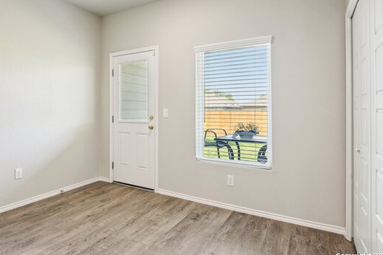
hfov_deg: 78.0
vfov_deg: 57.0
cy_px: 113
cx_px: 160
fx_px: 234
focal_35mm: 22
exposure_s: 1/20
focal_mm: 18
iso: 500
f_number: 8
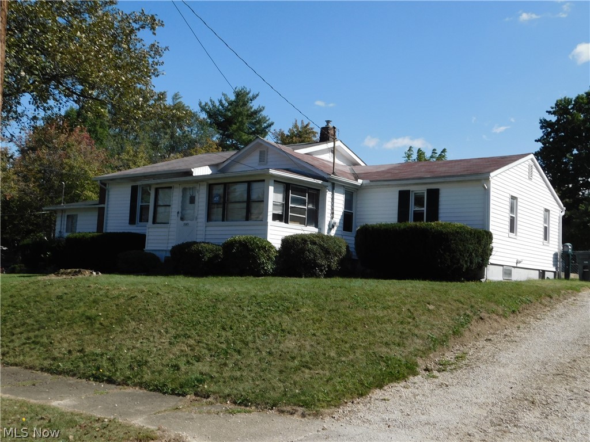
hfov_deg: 51.4
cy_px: 221
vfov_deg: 39.7
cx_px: 295
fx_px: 614
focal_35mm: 36
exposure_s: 1/400
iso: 125
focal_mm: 6.3
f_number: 7
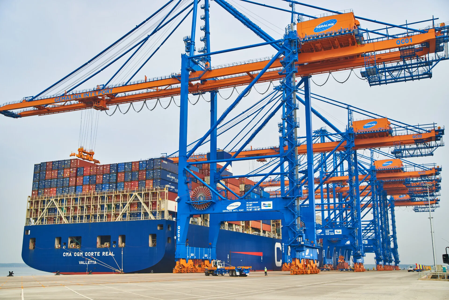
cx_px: 224
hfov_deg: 48.4
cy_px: 150
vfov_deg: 33.4
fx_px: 499
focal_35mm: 40
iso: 200
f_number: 5
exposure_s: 1/1600
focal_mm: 40
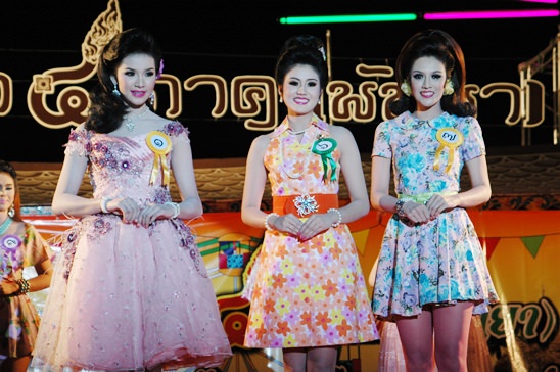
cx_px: 280
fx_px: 2144
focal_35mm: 138
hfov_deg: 14.9
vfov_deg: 9.9
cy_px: 186
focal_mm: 92
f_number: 5.3
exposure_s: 1/80
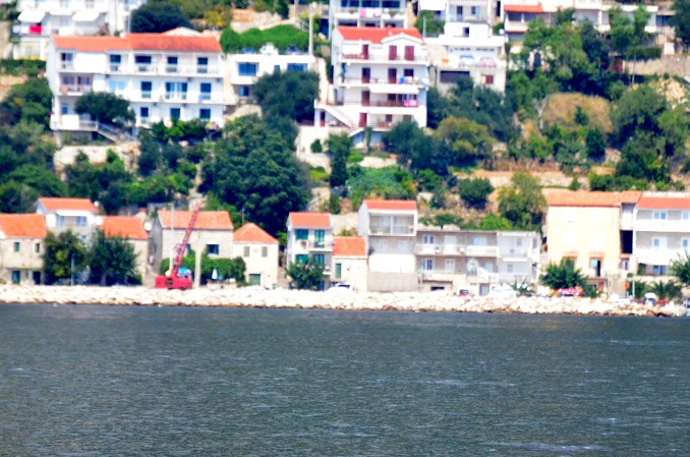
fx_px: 12681
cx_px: 434
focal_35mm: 663
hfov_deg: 3.1
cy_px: 151
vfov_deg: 2.1
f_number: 5.6
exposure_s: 1/8000
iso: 3200
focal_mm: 300
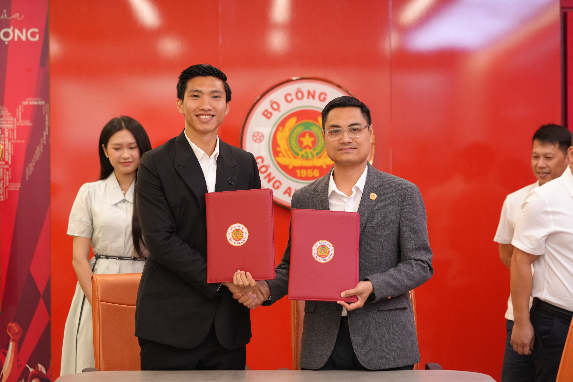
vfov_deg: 13.0
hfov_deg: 19.5
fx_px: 1671
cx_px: 286
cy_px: 191
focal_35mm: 105
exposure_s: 1/160
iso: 1600
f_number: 4
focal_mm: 105
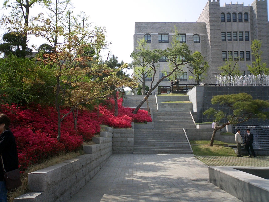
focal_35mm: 37
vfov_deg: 38.7
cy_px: 101
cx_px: 134
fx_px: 288
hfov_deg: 50.1
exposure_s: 1/640
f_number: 3.5
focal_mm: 5.6
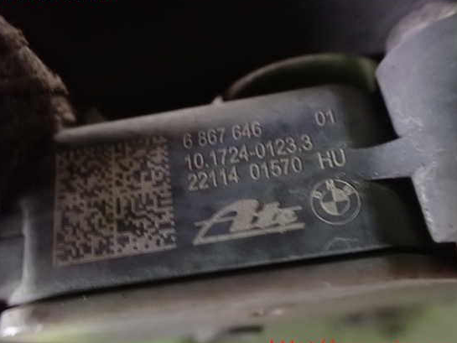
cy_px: 170
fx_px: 436
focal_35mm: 33
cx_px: 208
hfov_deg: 55.3
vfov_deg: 43.0
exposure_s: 1/13
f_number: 2.3
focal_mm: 5.4
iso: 1600
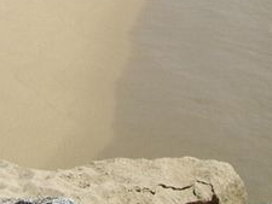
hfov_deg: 12.4
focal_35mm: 159
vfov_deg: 8.8
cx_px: 94
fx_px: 1250
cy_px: -210
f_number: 4.3
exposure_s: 1/800
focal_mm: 5.8
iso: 50
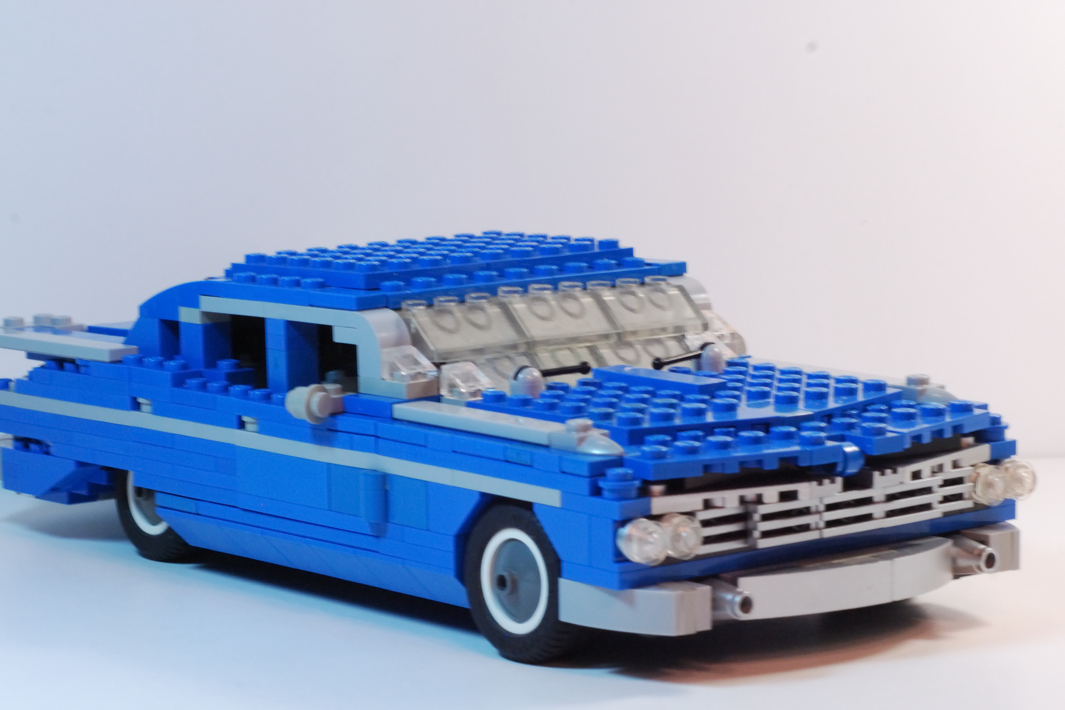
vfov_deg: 13.5
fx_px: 2988
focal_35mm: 101
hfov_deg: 20.2
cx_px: 550
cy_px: 442
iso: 800
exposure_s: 1/25
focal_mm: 50
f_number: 14
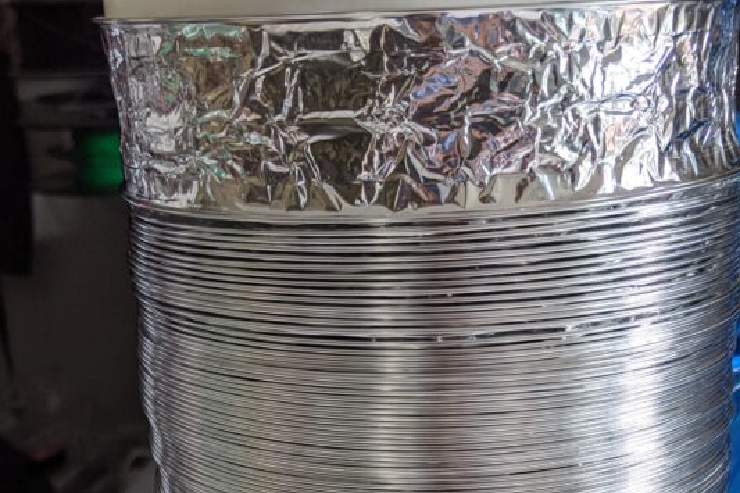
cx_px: 466
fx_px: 1110
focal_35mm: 54
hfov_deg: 36.6
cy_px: 510
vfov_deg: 23.8
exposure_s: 1/59.9
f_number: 1.8
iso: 68
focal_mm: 4.44
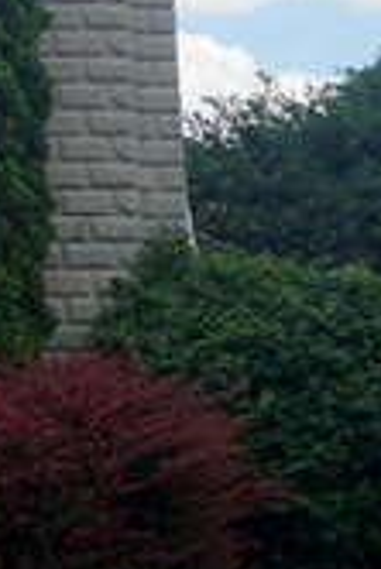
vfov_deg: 13.2
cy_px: -103
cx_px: -451
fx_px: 2398
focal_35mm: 151
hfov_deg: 8.5
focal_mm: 21
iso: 100
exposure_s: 1/100
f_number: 10
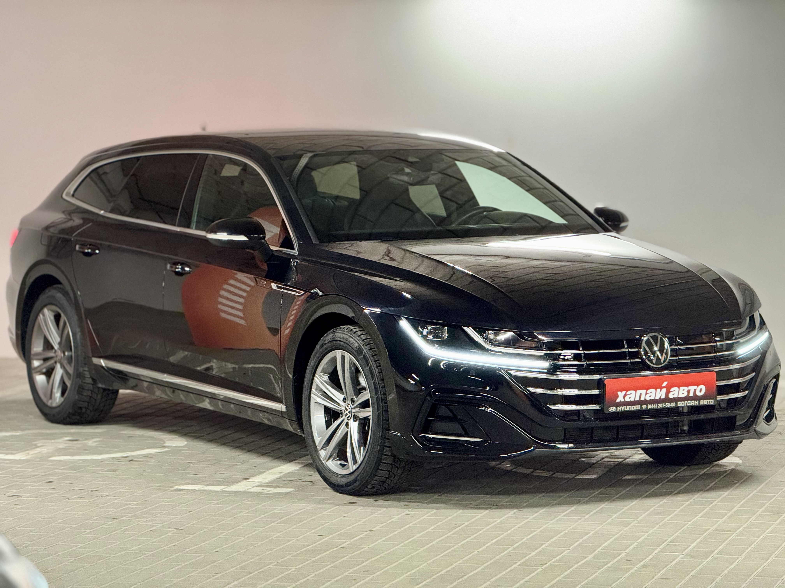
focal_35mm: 120
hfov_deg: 16.4
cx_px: 392
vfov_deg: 12.3
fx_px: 2721
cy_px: 294
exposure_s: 1/50
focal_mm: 15.66
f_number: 2.8
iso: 400
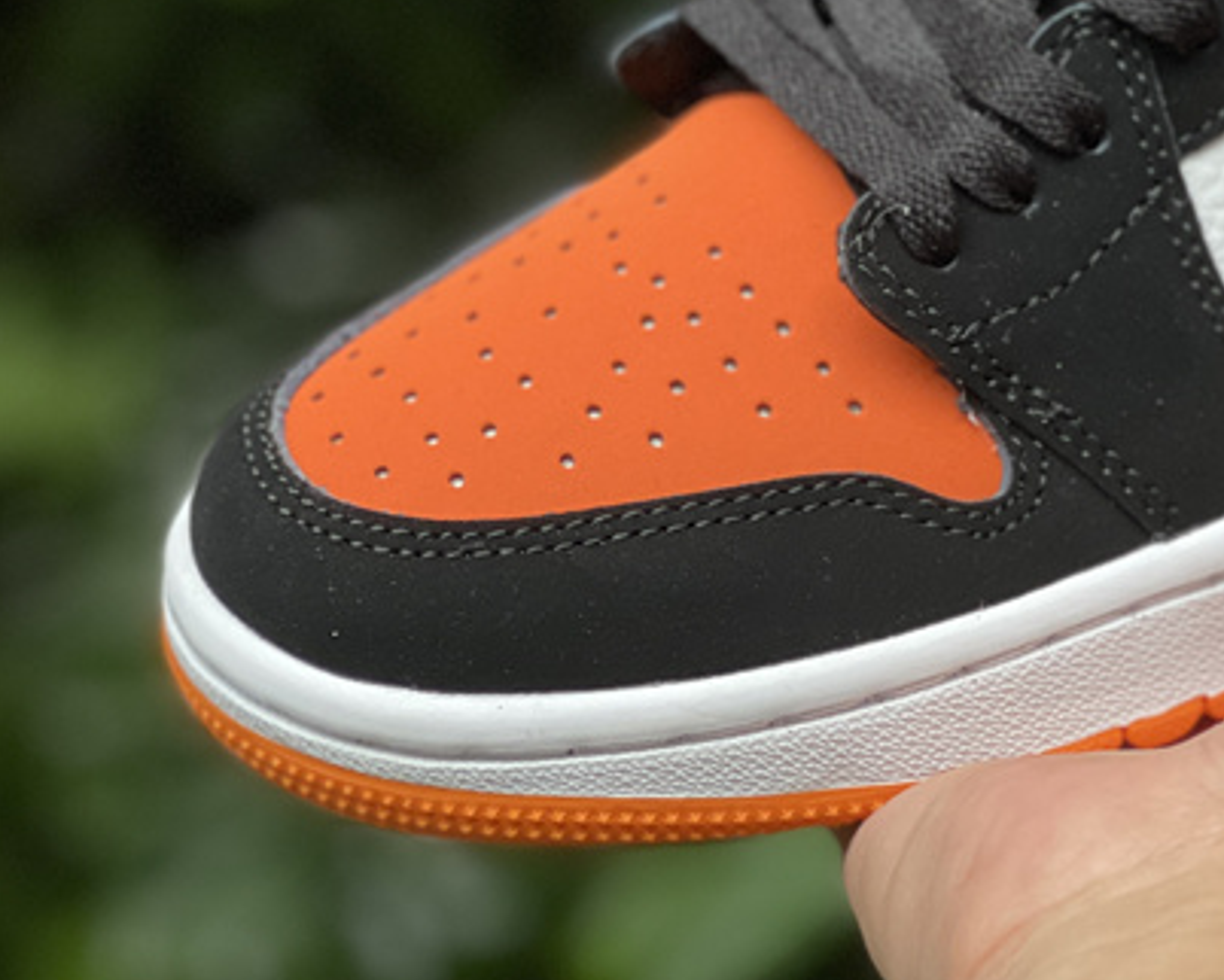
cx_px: 1111
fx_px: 4168
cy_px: 190
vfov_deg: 13.3
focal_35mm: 115
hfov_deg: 16.5
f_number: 2.2
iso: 250
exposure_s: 1/121
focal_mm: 7.5
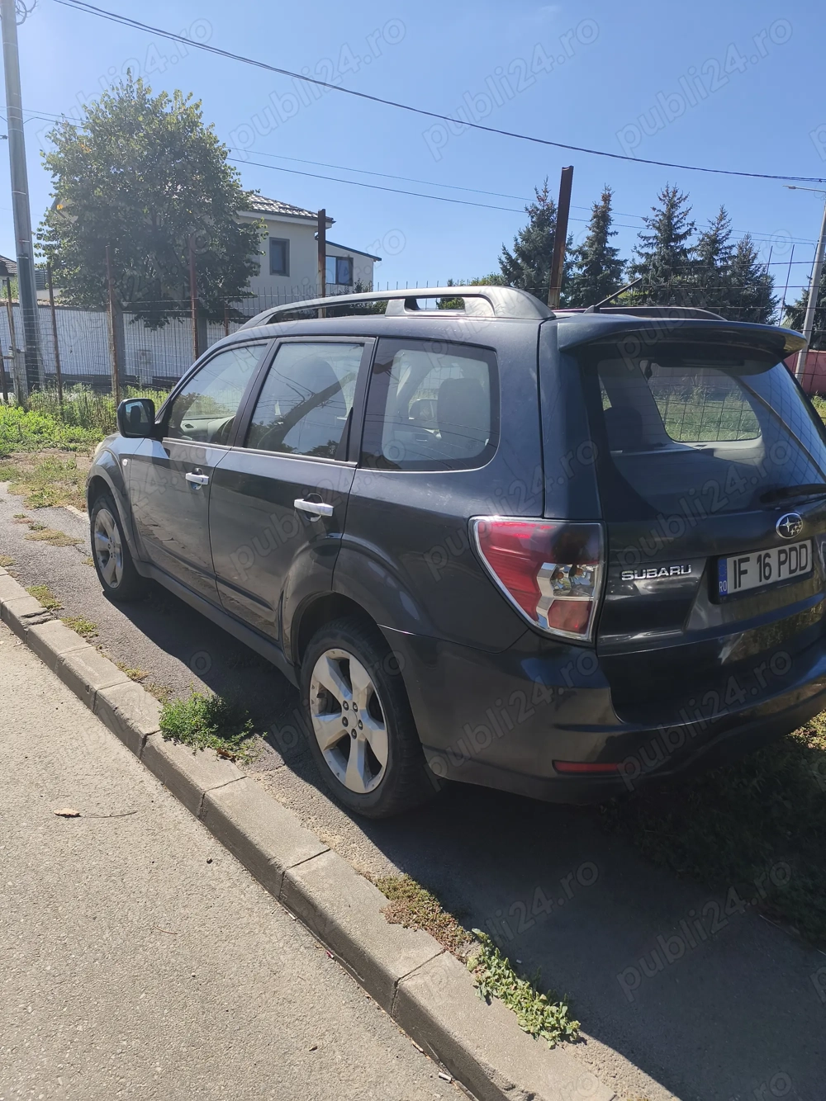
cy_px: 550
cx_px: 413
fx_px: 732
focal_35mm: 23
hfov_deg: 58.9
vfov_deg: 73.9
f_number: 1.65
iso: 50
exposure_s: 1/1044
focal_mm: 6.14
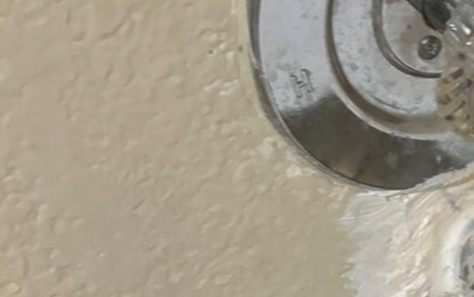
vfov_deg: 15.2
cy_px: 390
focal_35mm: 82
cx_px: 491
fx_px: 1060
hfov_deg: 23.9
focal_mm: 5.96
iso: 400
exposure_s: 1/60
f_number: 1.6
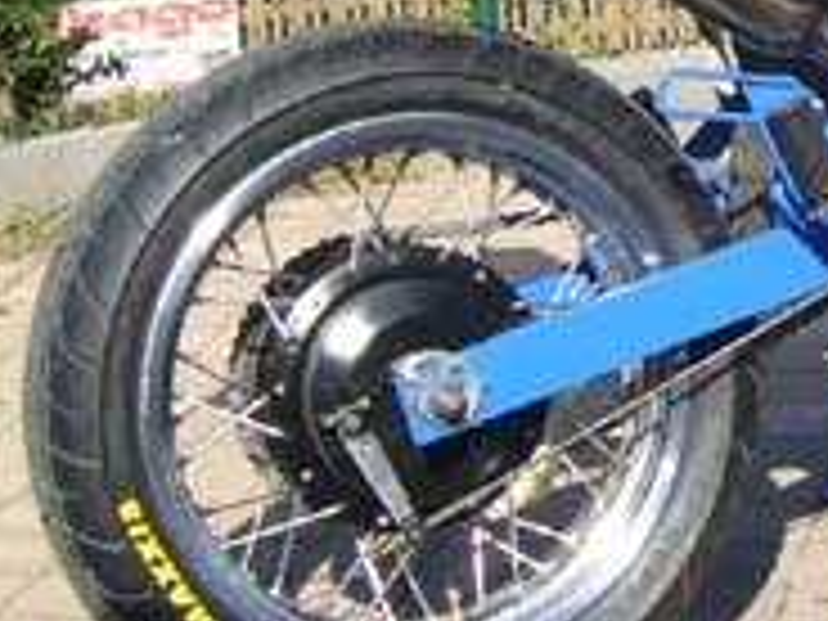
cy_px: -22
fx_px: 2990
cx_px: 1040
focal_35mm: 125
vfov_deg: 11.7
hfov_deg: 15.1
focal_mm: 6
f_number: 5.7
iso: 80
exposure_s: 1/160
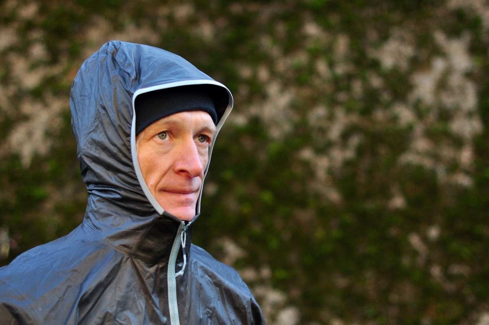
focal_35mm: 75
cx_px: 244
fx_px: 1018
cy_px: 162
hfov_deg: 27.0
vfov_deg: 18.1
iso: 640
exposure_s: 1/1600
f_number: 2
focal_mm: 50
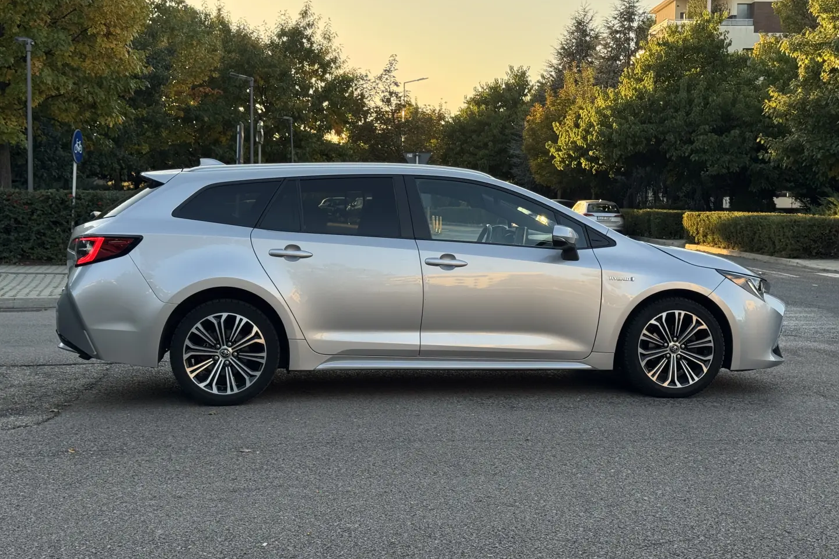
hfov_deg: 39.6
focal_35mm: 50
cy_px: 266
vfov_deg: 27.0
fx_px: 1165
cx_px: 420
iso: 64
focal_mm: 6.76
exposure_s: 1/454
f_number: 1.78
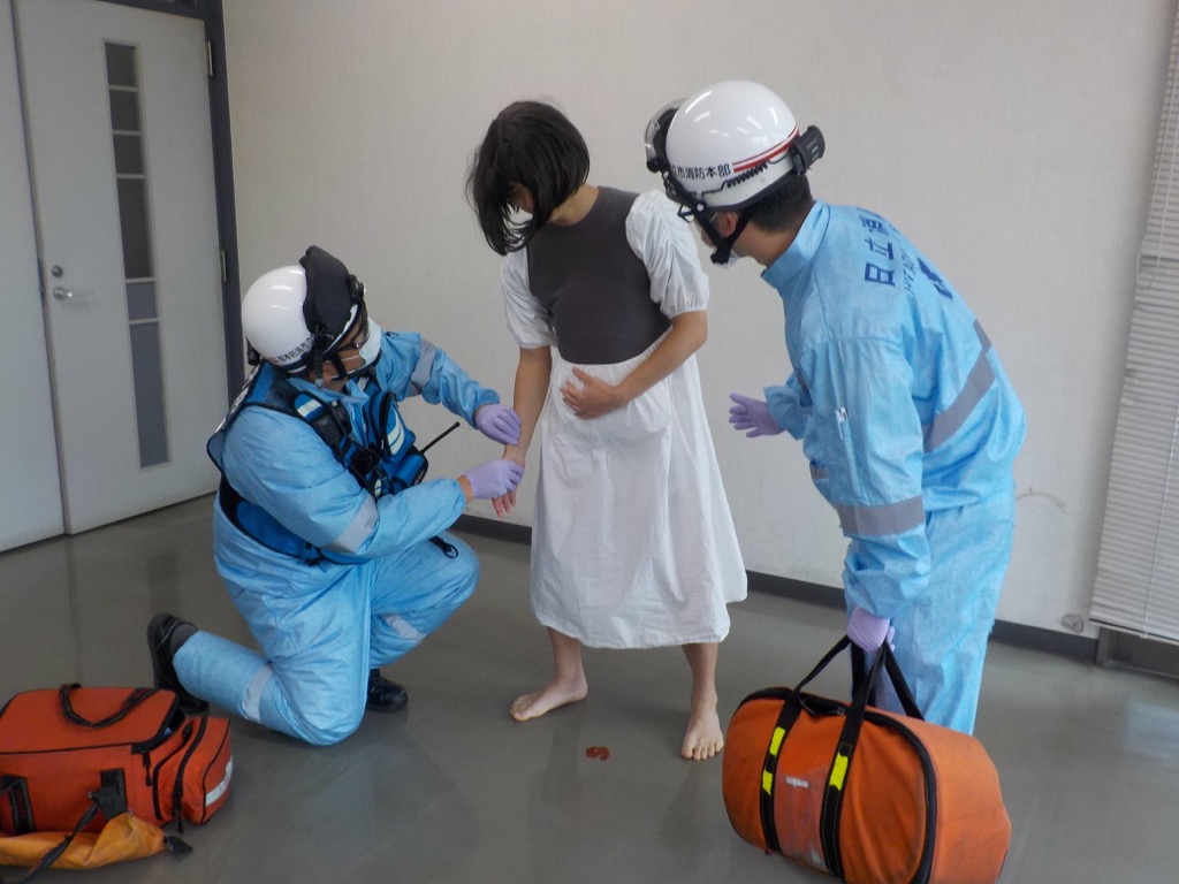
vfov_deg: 46.8
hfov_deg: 60.0
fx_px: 1022
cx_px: 590
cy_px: 442
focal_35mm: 30
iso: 125
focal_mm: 4.1
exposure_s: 1/50
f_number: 3.3
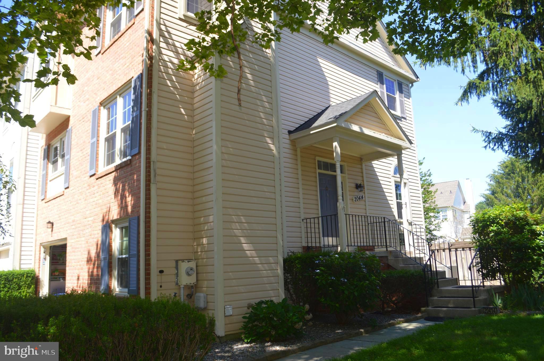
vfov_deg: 47.8
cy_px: 180
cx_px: 272
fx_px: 408
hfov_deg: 67.4
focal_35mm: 27
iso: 100
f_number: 5
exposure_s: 1/200
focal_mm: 18
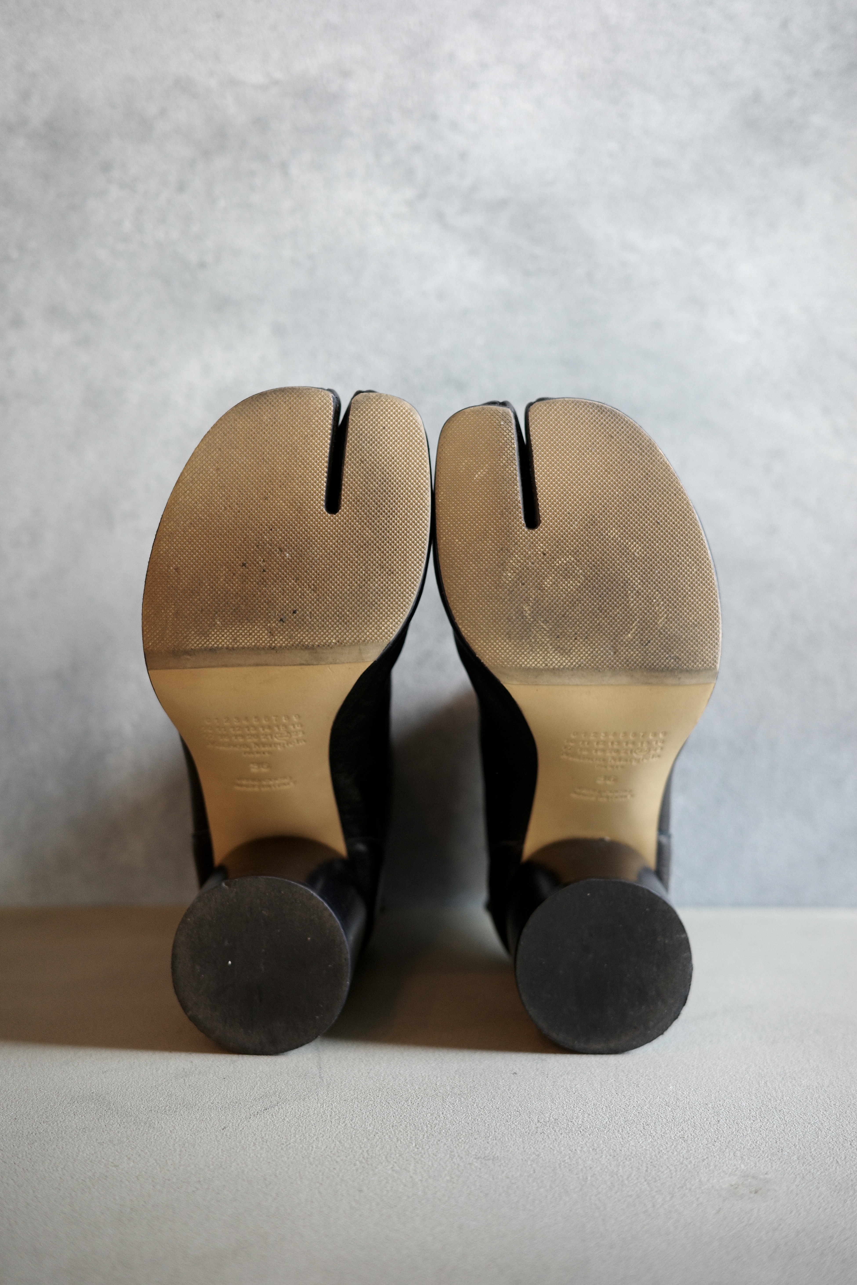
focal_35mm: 41
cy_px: 641
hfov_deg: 32.6
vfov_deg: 47.4
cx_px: 418
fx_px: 1464
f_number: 2.8
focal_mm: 26
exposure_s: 1/40
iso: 250
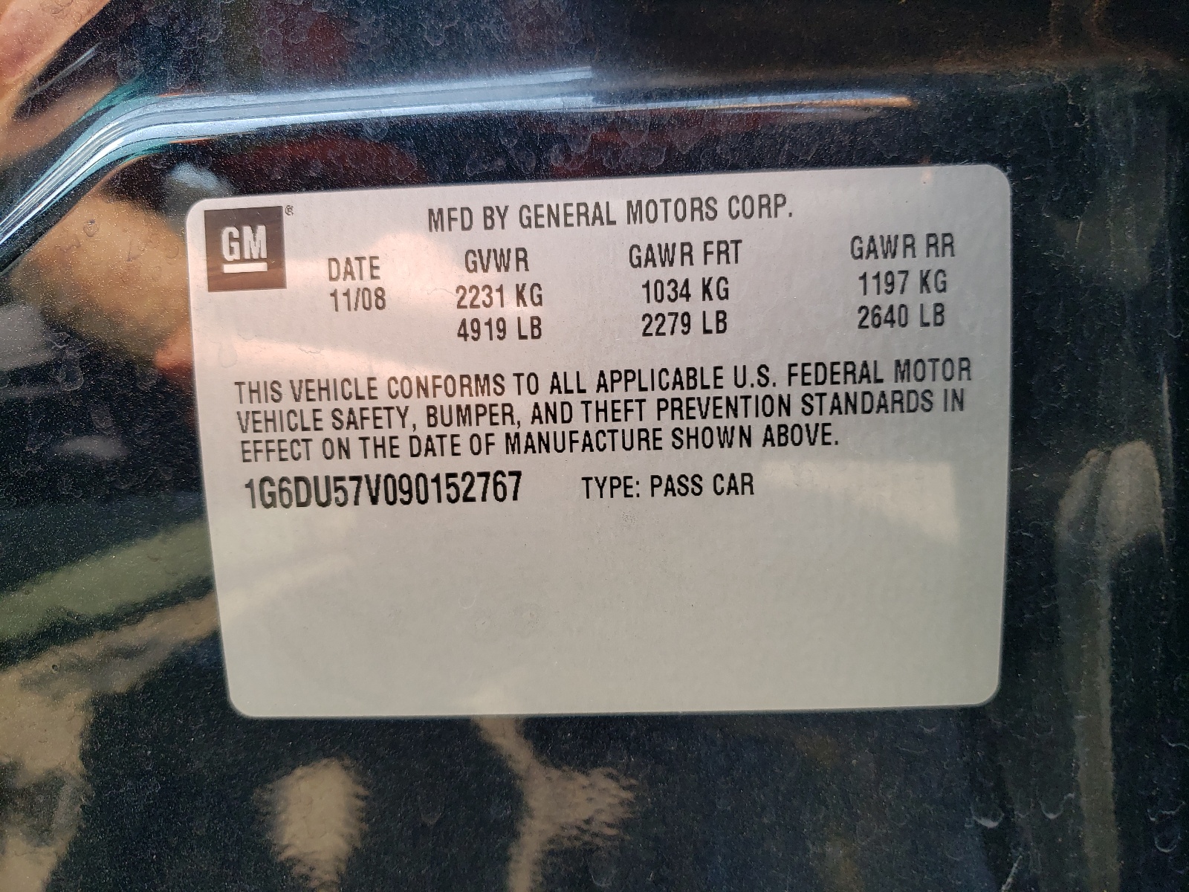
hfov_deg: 67.3
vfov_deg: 53.1
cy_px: 446
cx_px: 594
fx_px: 893
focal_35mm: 26
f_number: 1.5
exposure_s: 1/222
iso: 50
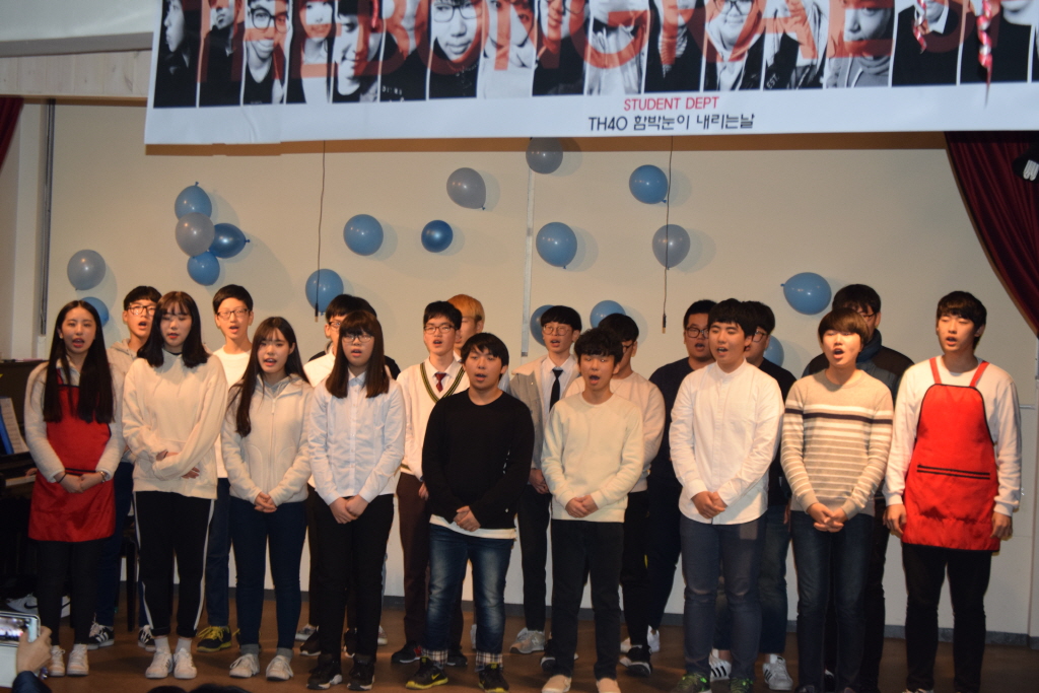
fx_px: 2381
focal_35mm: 82
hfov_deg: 24.6
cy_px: 346
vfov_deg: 16.6
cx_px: 520
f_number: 4
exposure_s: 1/60
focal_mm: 55
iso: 900
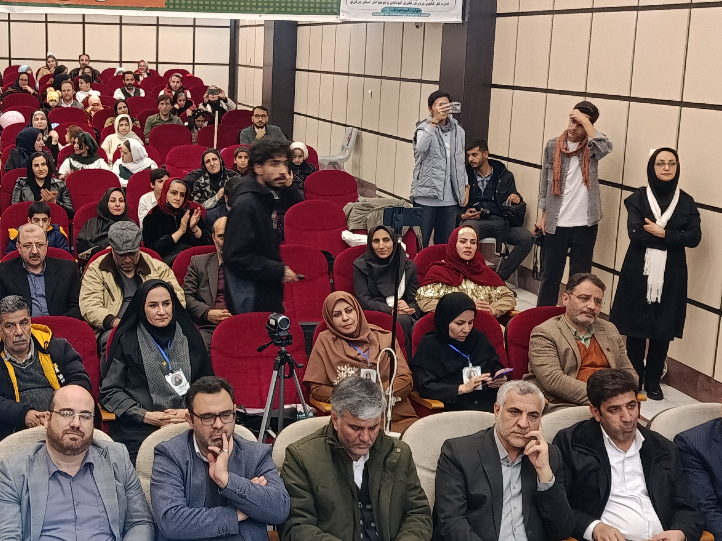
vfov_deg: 28.0
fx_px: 1085
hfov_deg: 36.2
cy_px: 254
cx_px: 206
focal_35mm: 52
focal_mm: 5.24
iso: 1181
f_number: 1.7
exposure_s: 1/50
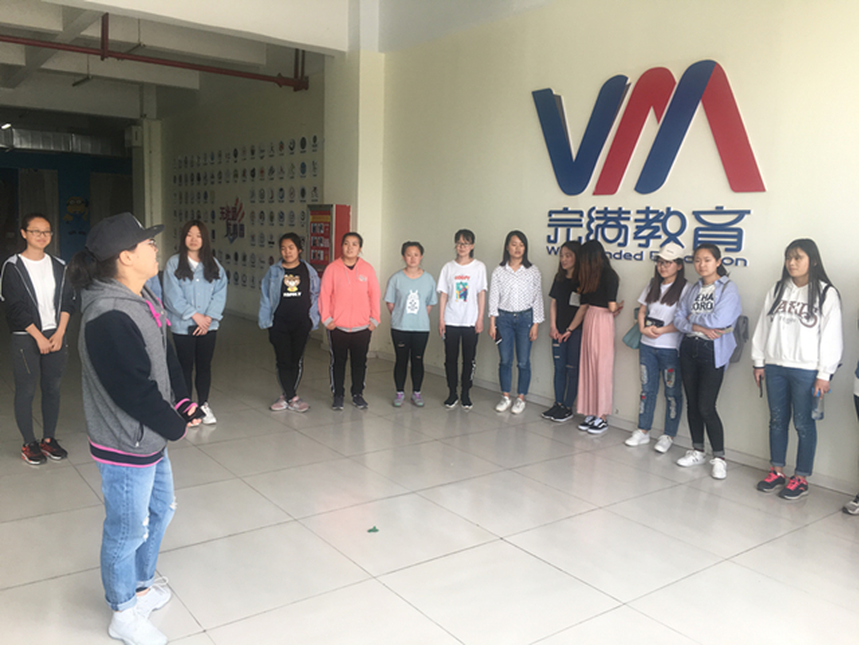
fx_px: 720
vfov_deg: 48.2
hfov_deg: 61.7
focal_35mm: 29
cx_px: 430
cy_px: 322
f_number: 2.2
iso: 32
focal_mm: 4.15
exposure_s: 1/100
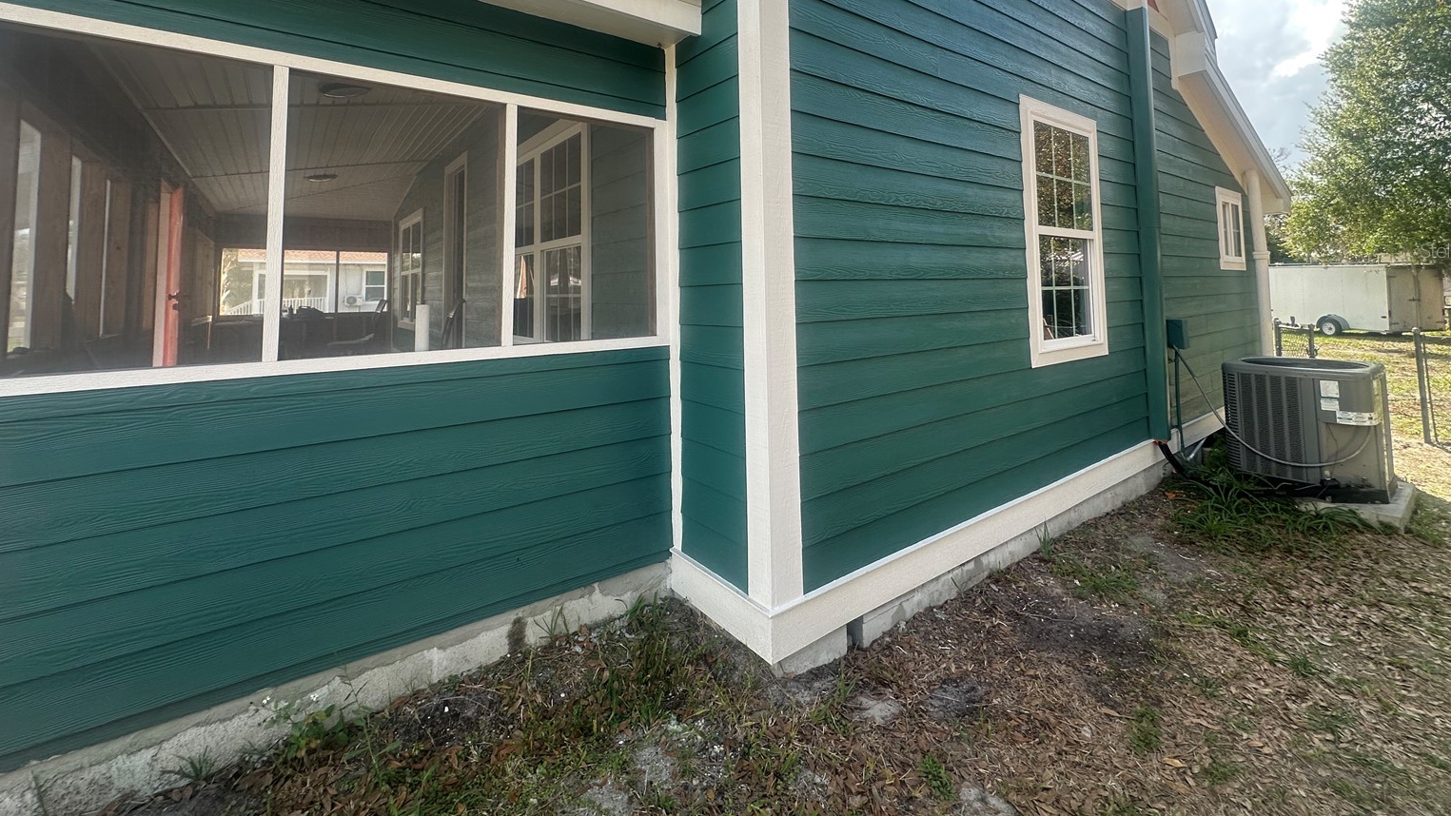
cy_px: 250
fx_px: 616
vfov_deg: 64.7
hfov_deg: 99.3
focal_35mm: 16
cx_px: 749
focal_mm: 2.22
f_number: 2.2
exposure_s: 1/362
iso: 40
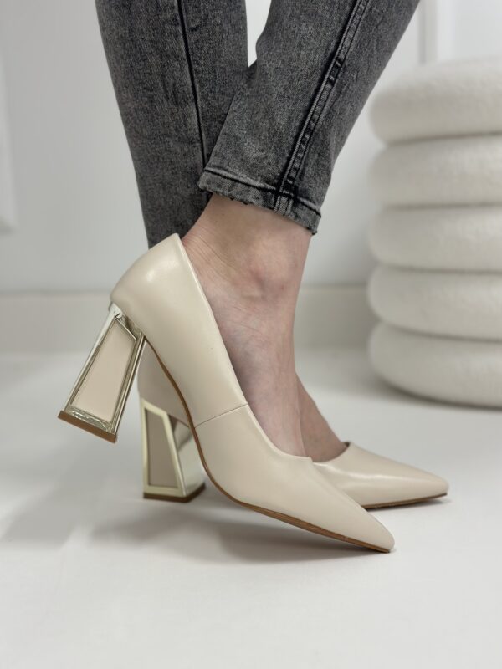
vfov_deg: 39.7
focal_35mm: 48
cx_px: 251
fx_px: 928
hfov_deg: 30.3
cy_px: 334
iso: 125
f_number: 1.78
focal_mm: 6.86
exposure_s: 1/100
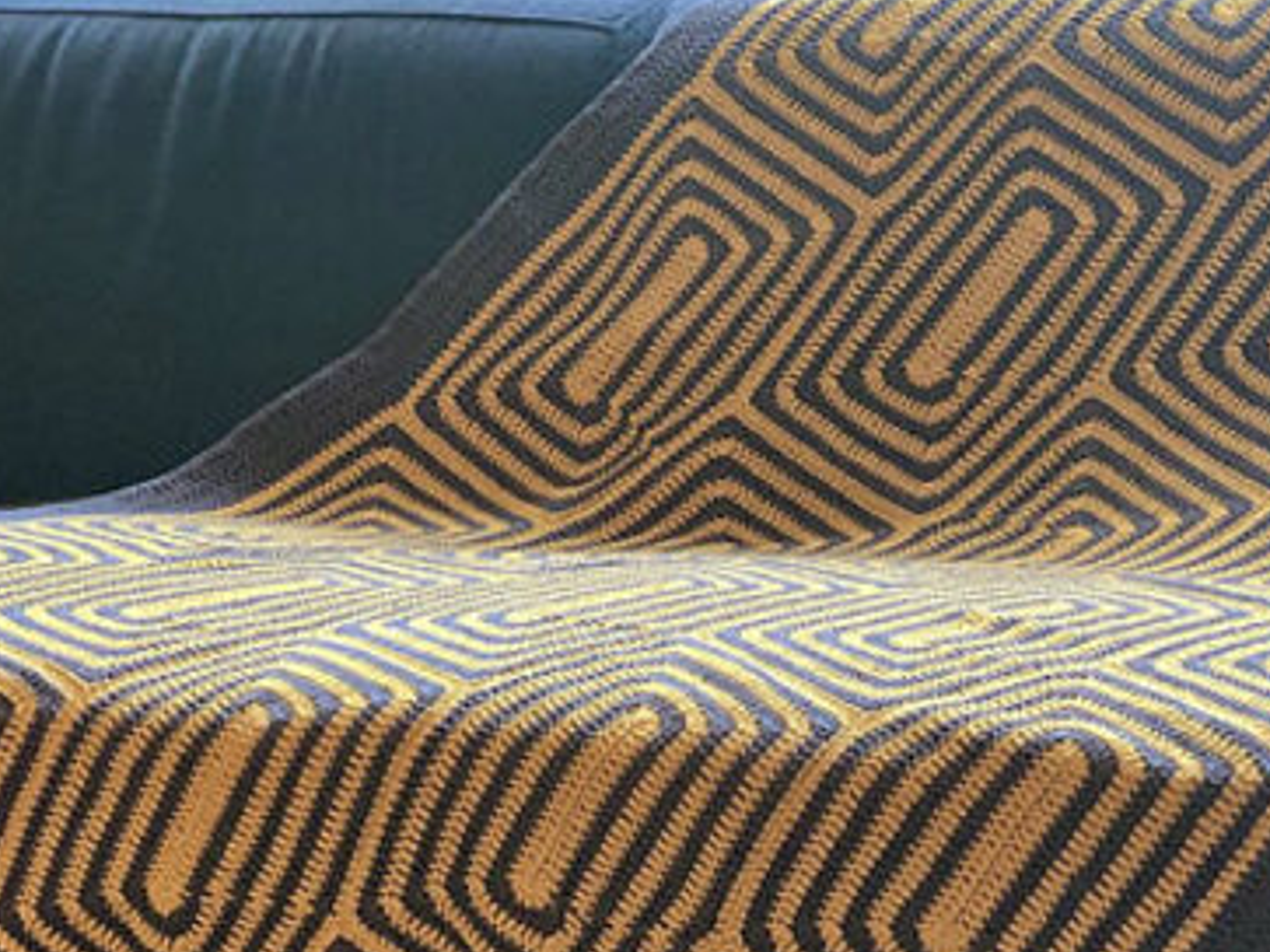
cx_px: 785
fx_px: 3851
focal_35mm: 105
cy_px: 732
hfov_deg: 18.7
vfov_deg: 14.0
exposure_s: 1/33
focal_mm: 6
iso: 160
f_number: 2.4
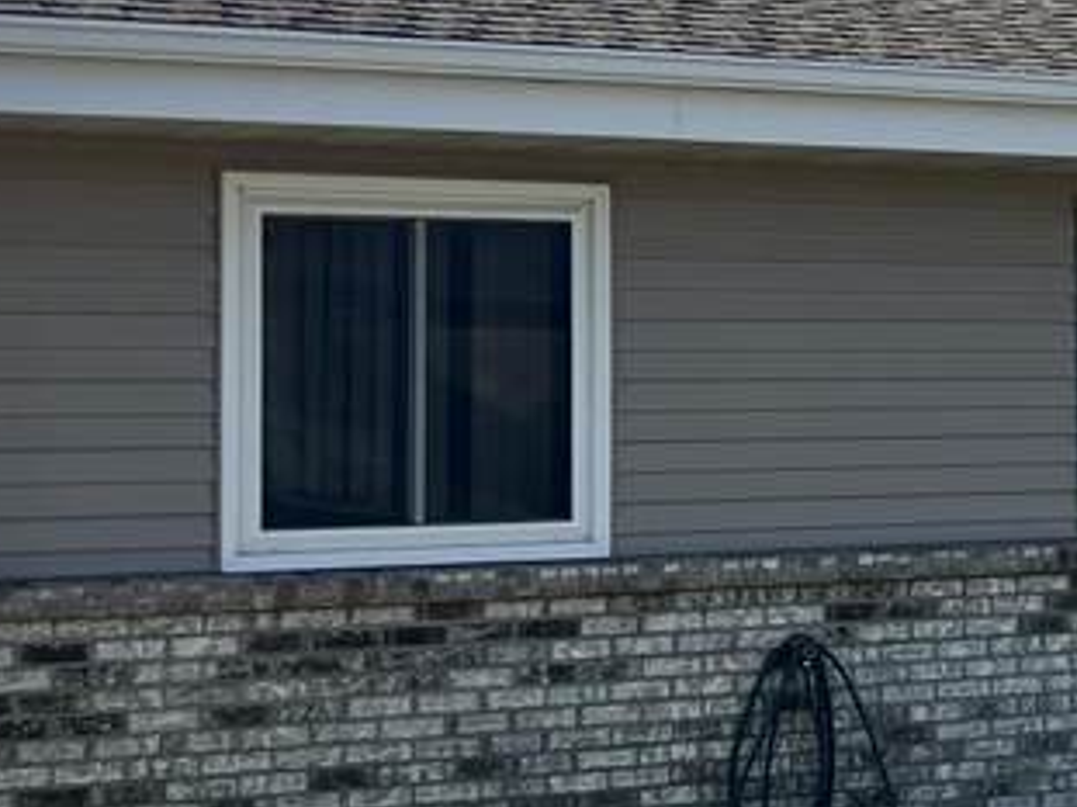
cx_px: 1441
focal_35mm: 107
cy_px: 263
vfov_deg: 13.8
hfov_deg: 17.2
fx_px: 3328
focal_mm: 5.7
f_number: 1.5
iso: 50
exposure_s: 1/1724
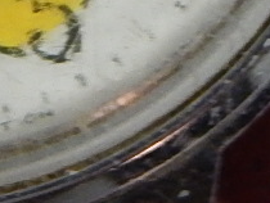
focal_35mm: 867
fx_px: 6770
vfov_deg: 1.7
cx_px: -84
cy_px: -198
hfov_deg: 2.3
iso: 400
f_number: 4.6
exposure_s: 1/20
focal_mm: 20.5
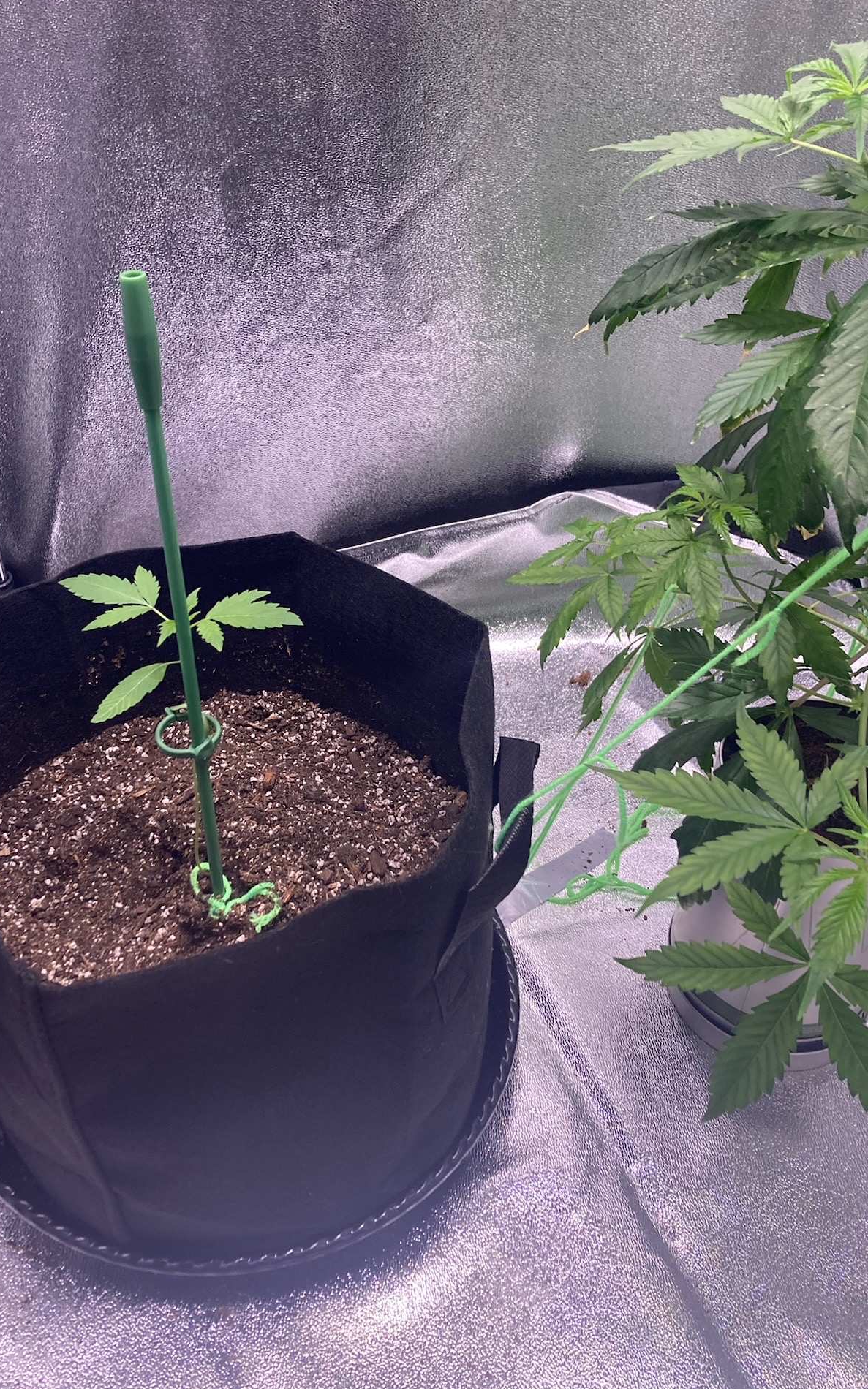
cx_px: 318
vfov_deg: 59.6
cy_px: 673
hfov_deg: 39.1
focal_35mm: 32
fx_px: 1212
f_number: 1.8
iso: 100
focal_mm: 3.99
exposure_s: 1/60
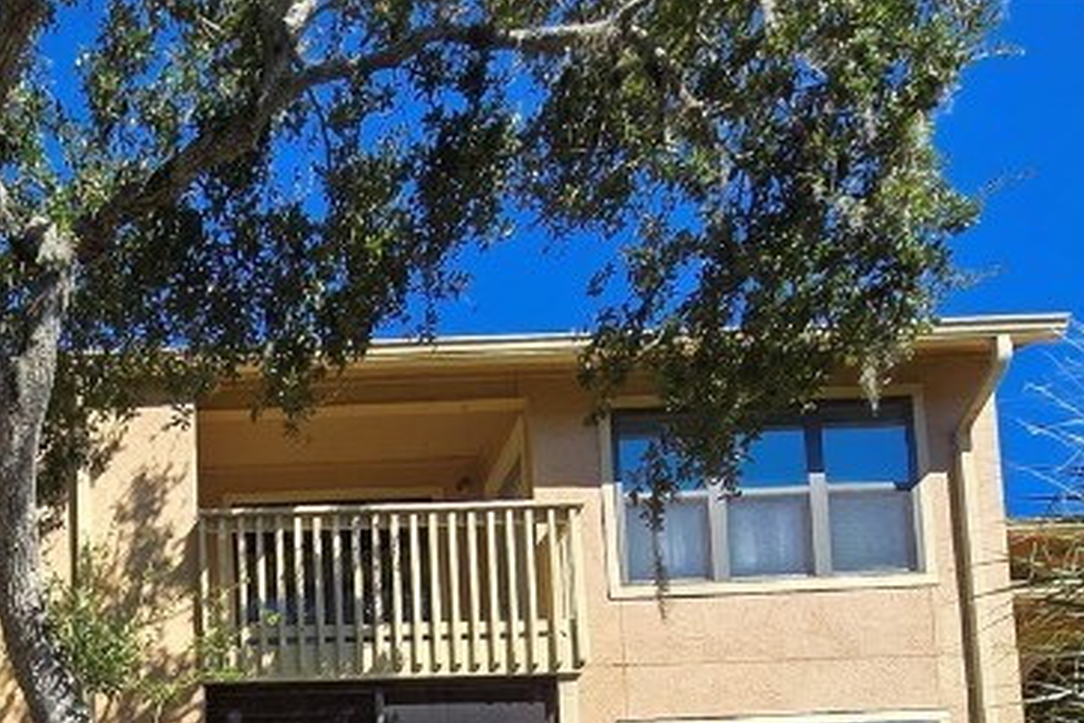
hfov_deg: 44.5
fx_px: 1145
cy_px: 1131
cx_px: 48
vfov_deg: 25.1
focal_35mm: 38
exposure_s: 1/1036
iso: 50
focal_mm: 2.2
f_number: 2.2
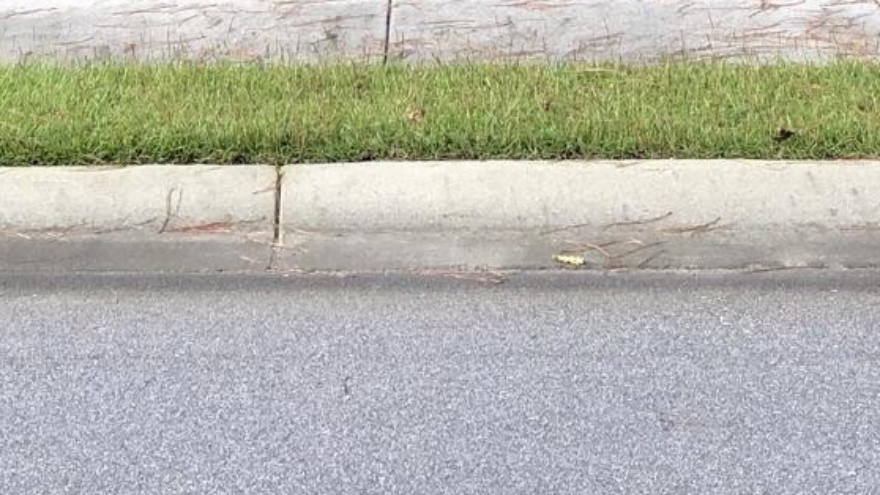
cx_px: 399
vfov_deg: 10.3
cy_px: -363
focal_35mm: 112
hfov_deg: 19.1
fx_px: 2614
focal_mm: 4
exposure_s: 1/120
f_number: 1.8
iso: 25
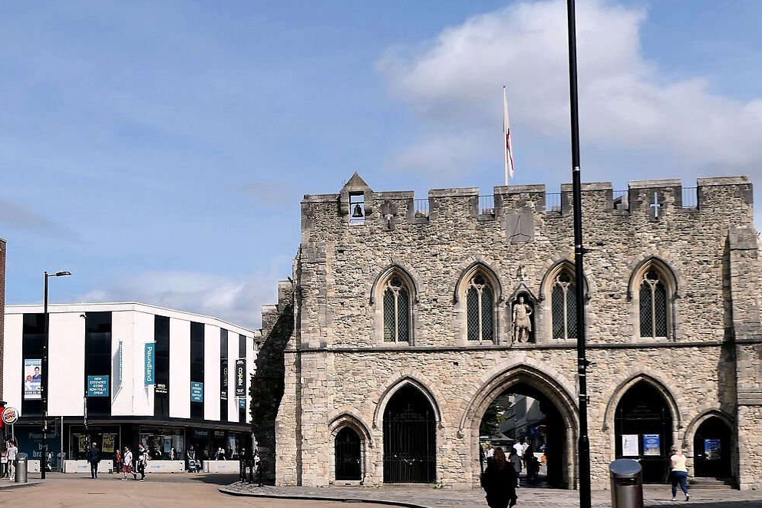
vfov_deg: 23.2
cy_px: 364
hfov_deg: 33.8
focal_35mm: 58
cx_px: 200
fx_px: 1228
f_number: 2.8
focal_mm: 8.8
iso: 125
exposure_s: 1/4000
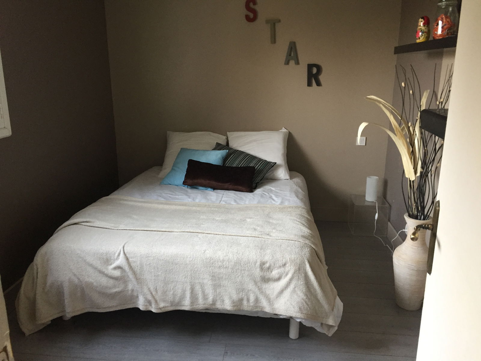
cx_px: 240
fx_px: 403
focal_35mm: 29
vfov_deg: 48.2
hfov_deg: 61.7
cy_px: 180
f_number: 2.2
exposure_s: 1/33
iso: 160
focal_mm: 4.15
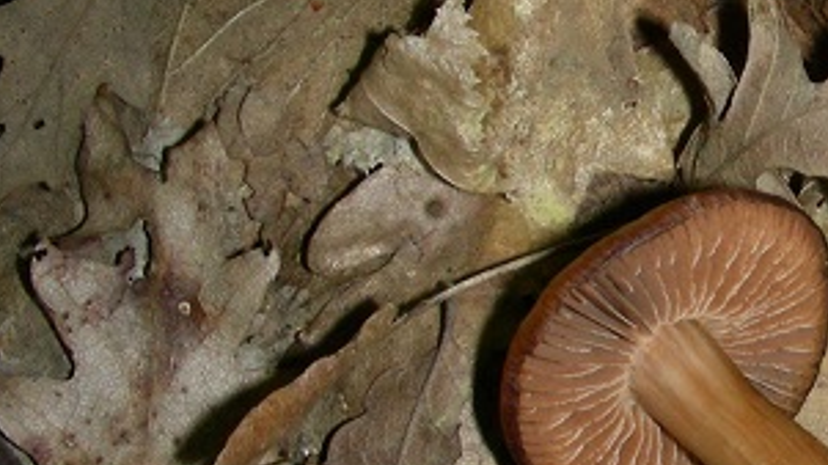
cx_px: 988
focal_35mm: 110
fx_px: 2414
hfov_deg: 18.5
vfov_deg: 11.0
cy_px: 182
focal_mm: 6.3
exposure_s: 1/60.1
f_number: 6.8
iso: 50
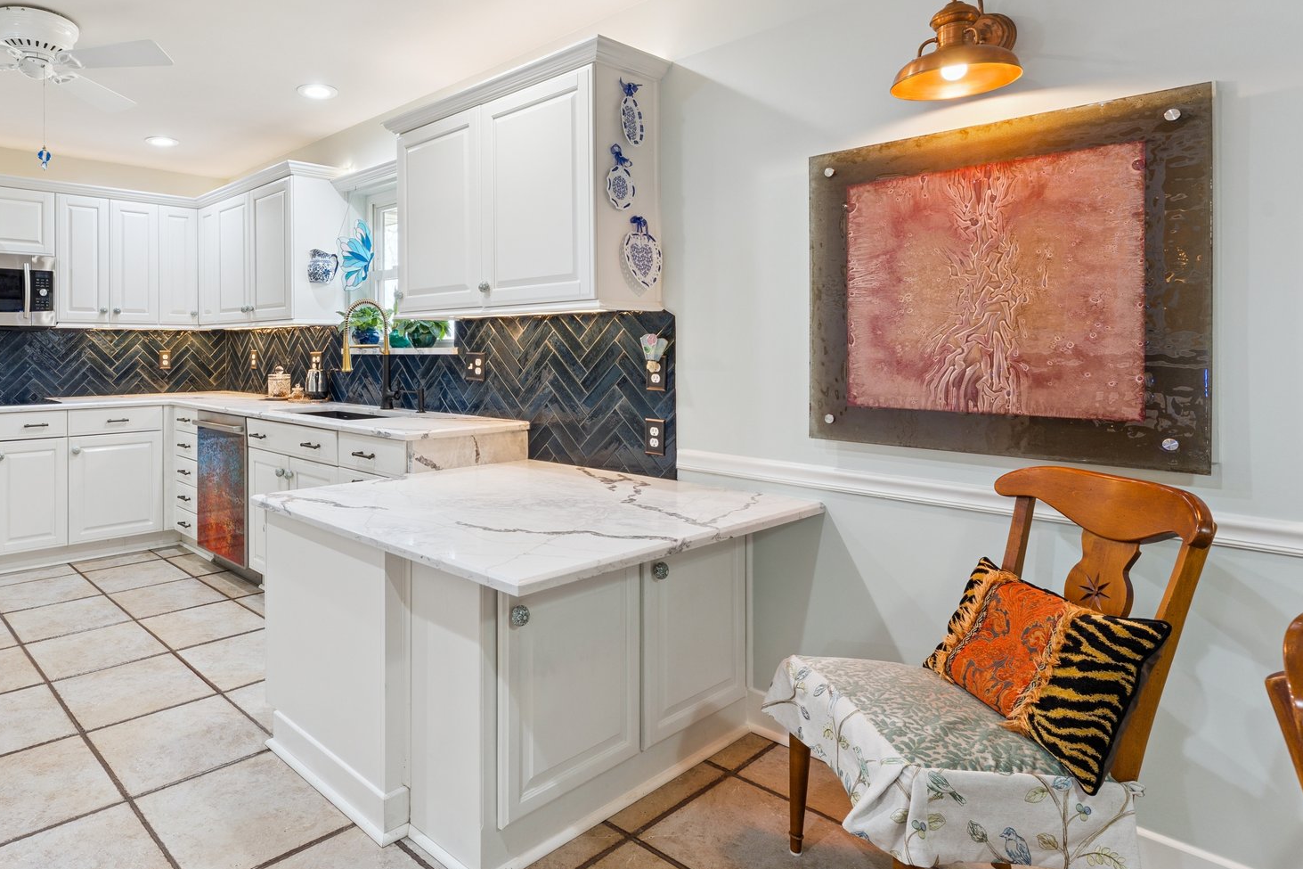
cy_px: 350
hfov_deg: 77.5
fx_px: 770
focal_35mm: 21
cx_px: 419
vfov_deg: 58.4
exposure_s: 1/20
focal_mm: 15.2
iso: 200
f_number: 10
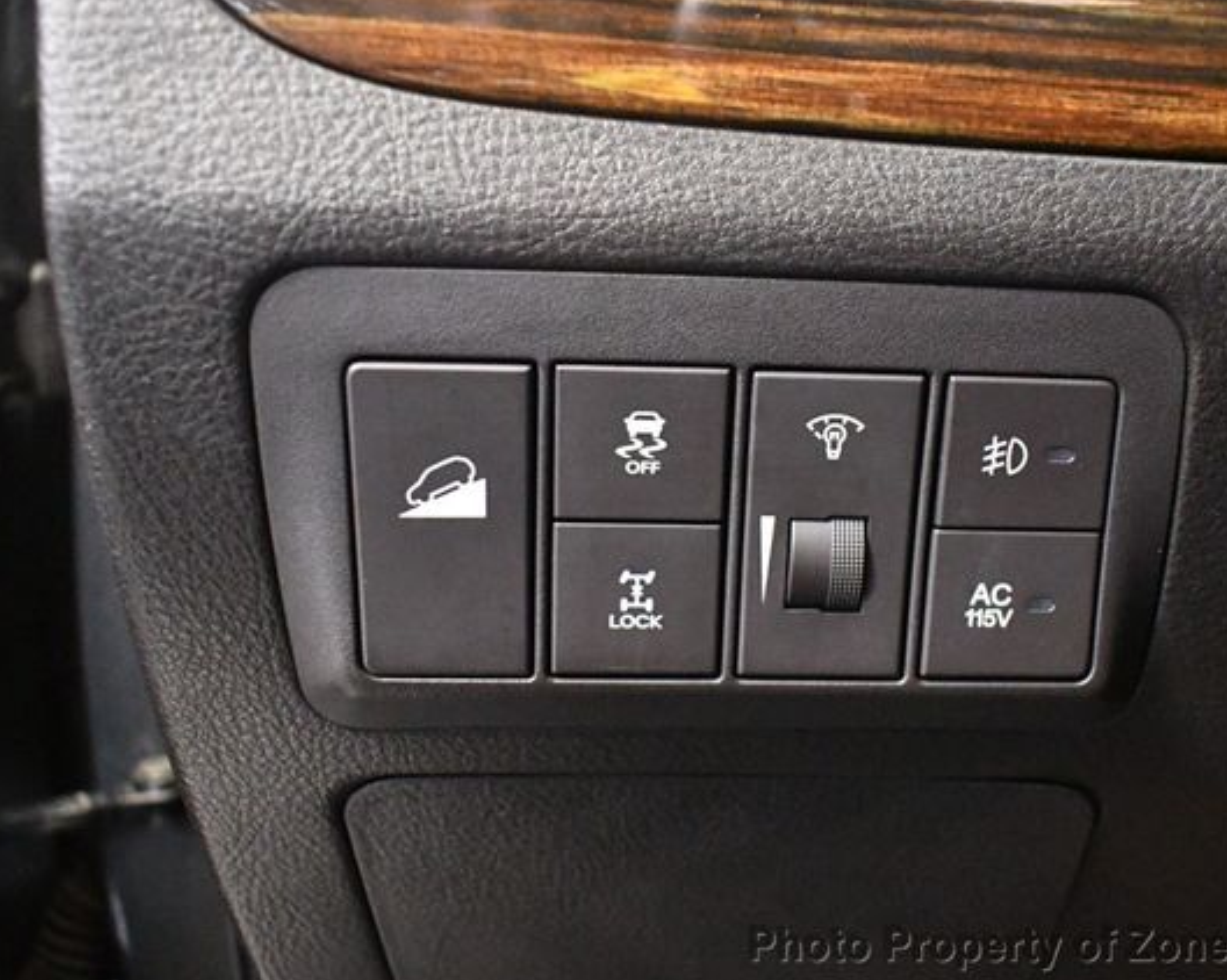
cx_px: 720
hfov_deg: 44.6
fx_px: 1488
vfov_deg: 36.5
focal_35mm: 41
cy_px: 492
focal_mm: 18
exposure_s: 1/60
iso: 11400
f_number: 3.5
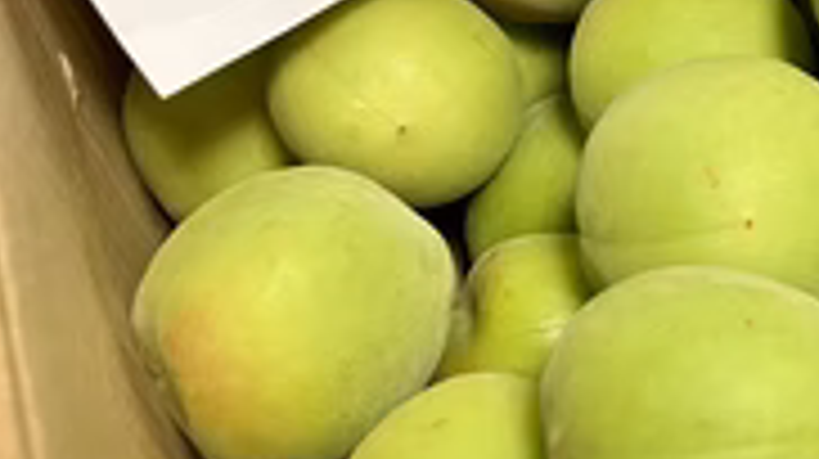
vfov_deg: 17.8
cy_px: 86
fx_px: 1454
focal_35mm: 67
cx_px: 828
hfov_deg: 29.3
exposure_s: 1/50
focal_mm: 3.99
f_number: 1.8
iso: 160
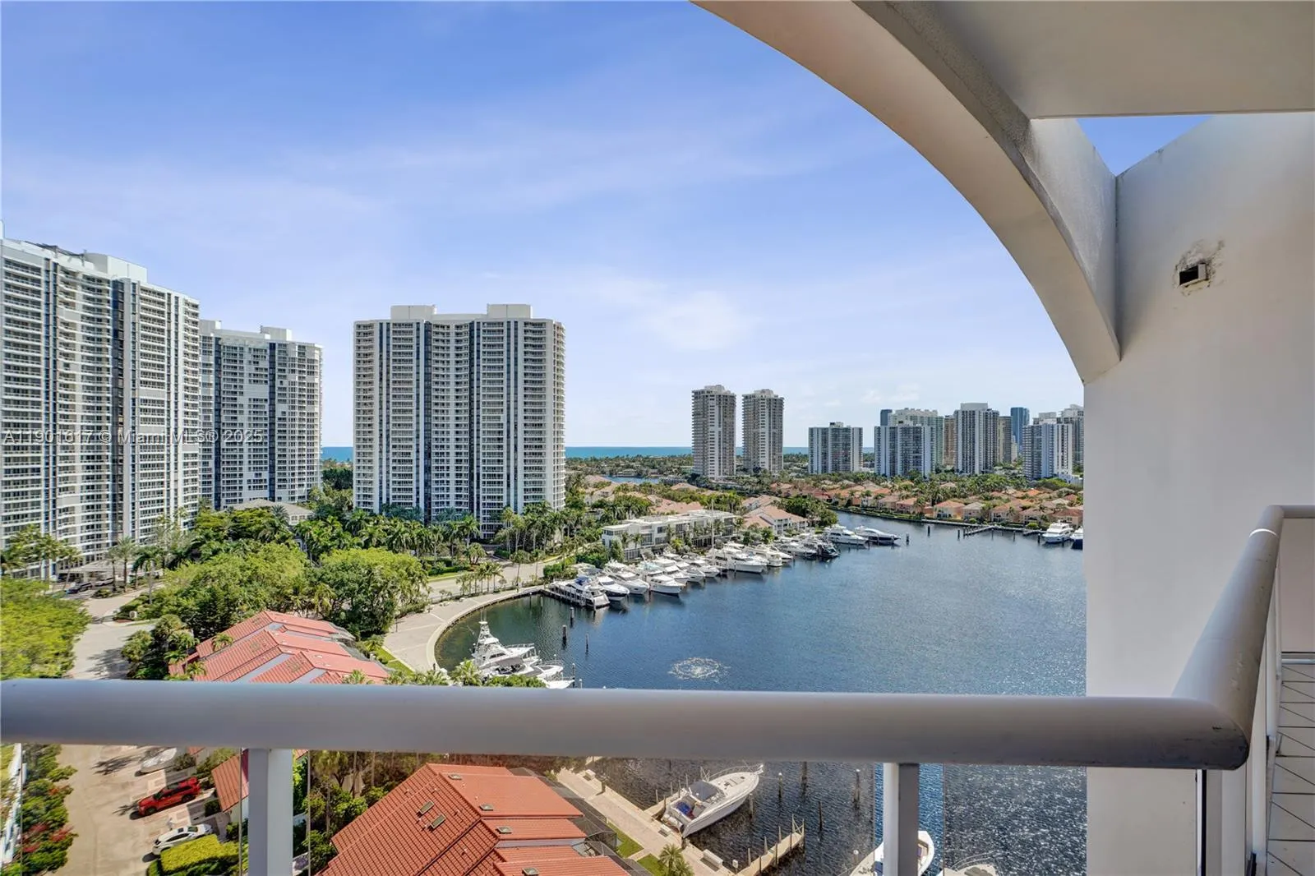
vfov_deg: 73.7
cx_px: 658
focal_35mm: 16
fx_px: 584
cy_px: 438
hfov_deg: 96.7
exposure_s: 1/500
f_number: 5
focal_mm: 16
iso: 100
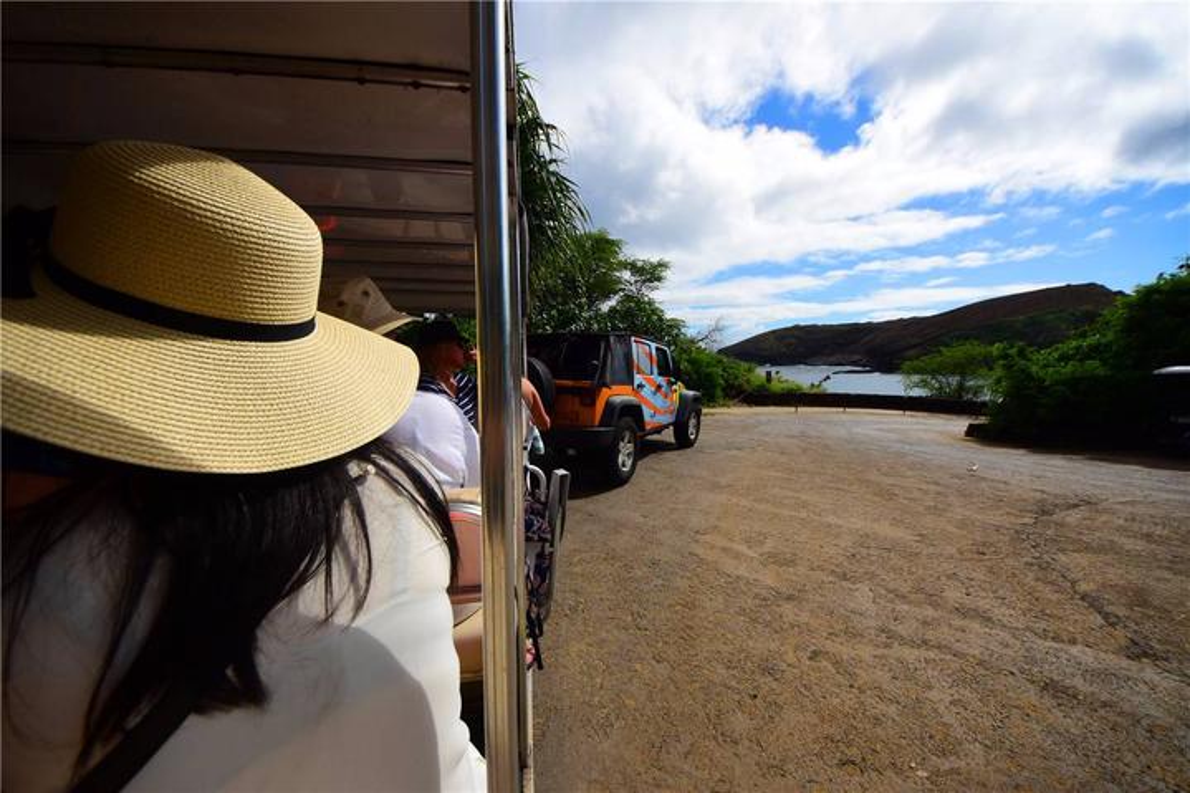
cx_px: 595
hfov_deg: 112.6
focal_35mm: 12
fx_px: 397
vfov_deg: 90.0
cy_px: 396
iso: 200
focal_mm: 8
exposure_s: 1/1250
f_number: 6.3
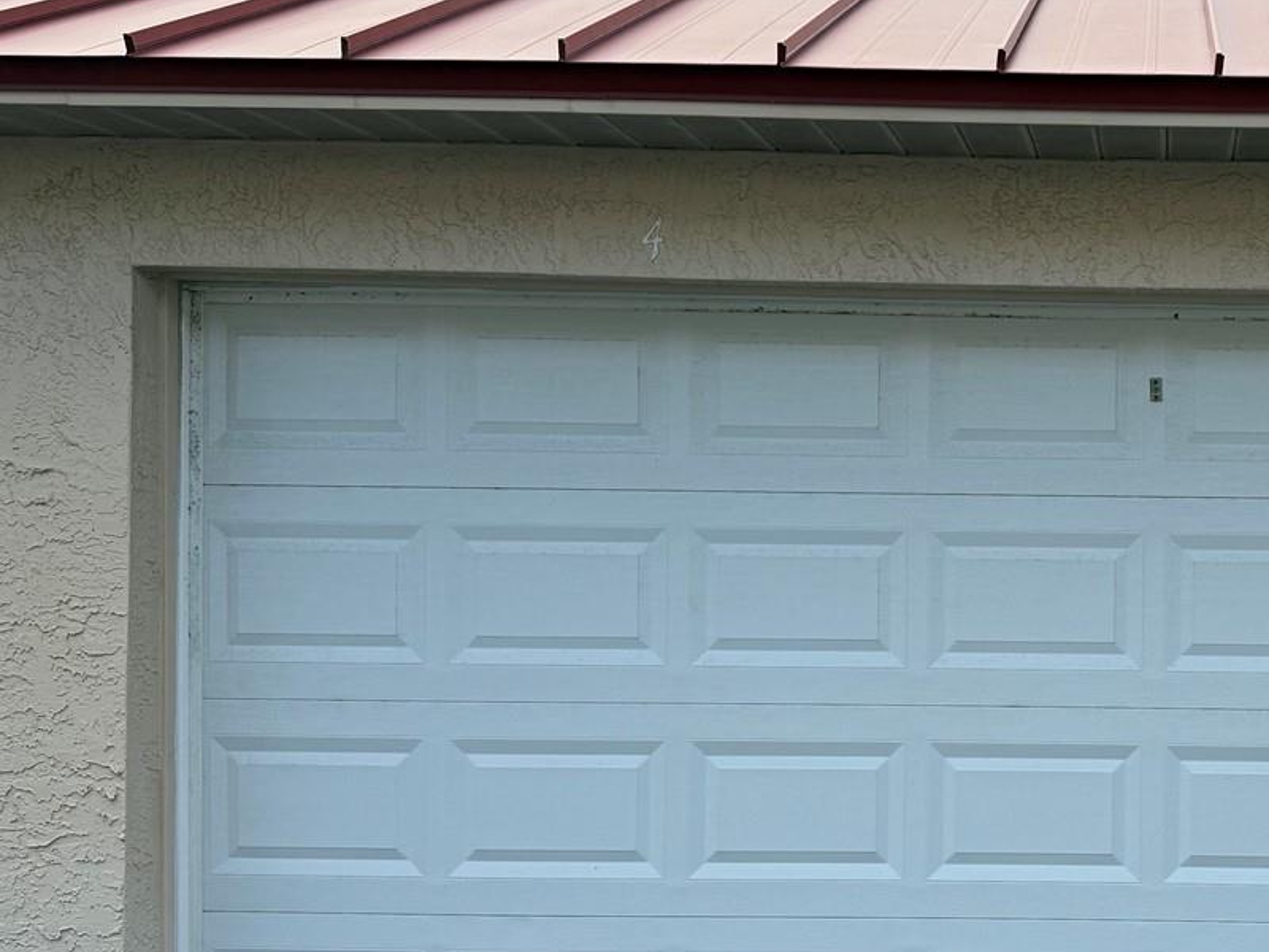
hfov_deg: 37.1
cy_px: 532
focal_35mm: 48
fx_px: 1760
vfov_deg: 30.2
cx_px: 1142
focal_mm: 6.76
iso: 100
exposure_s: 1/2801
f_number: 1.78
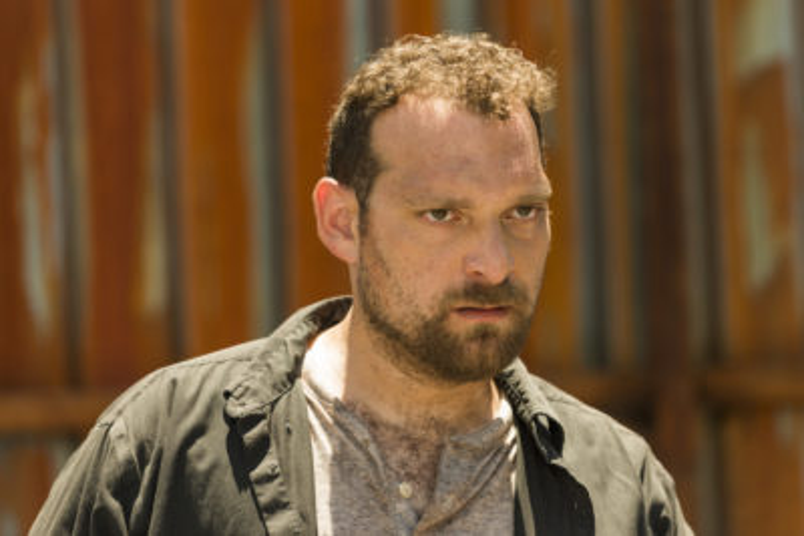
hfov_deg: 10.3
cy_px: 268
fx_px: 4468
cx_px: 402
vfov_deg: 6.9
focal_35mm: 200
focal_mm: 200
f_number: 4
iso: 200
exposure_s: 1/500
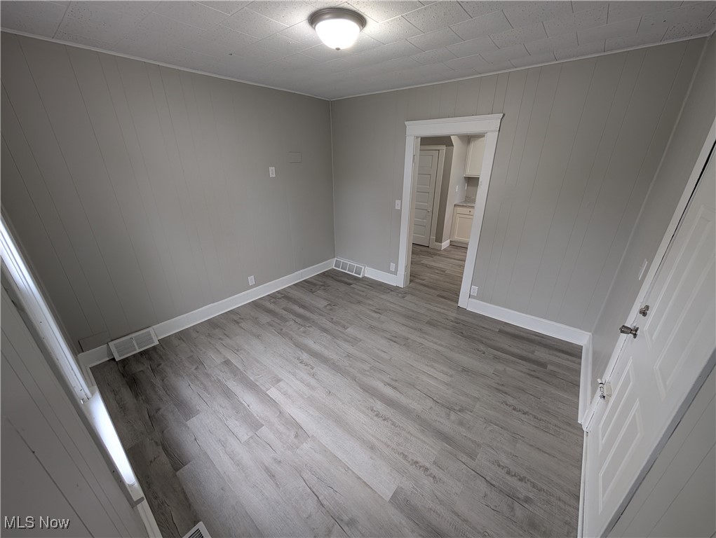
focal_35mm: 12
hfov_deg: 110.5
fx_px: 248
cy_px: 269
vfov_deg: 94.6
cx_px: 358
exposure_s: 1/40
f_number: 1.7
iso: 57
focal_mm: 2.02
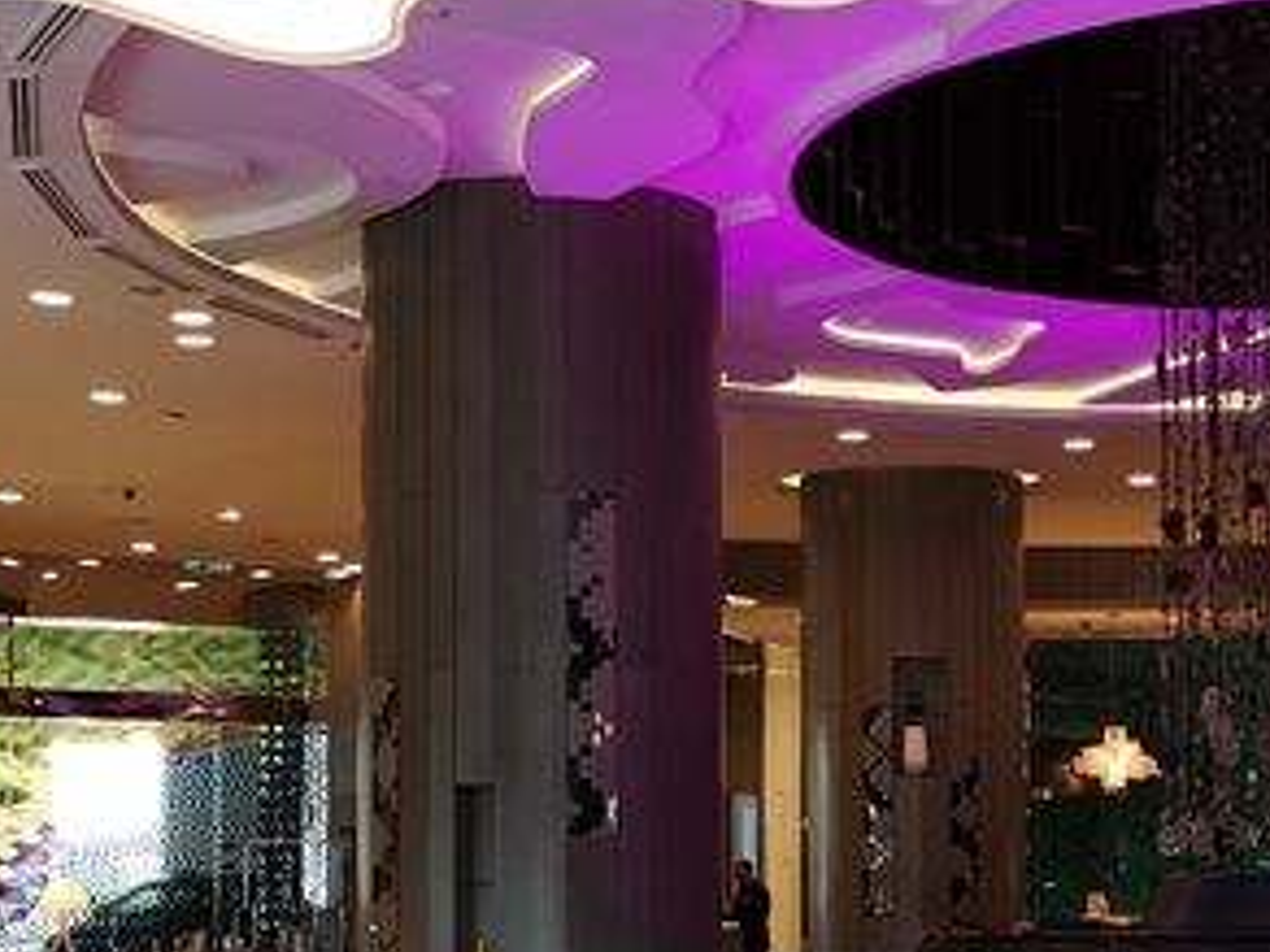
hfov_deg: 26.3
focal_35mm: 74
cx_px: 783
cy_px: 765
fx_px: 2715
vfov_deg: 19.7
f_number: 1.8
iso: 160
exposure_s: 1/50
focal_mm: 3.95
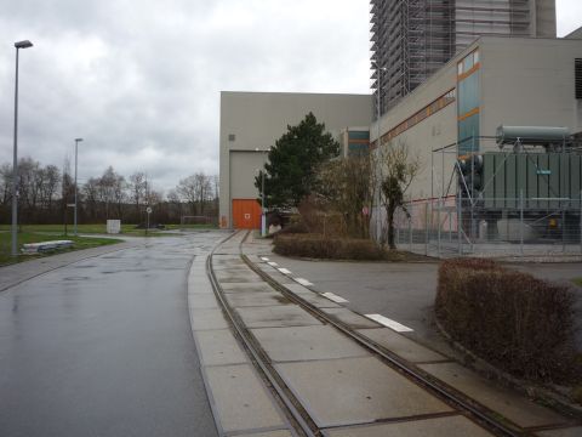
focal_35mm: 32
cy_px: 218
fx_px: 538
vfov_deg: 44.2
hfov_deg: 56.8
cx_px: 291
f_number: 4
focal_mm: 5.2
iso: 100
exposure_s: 1/400
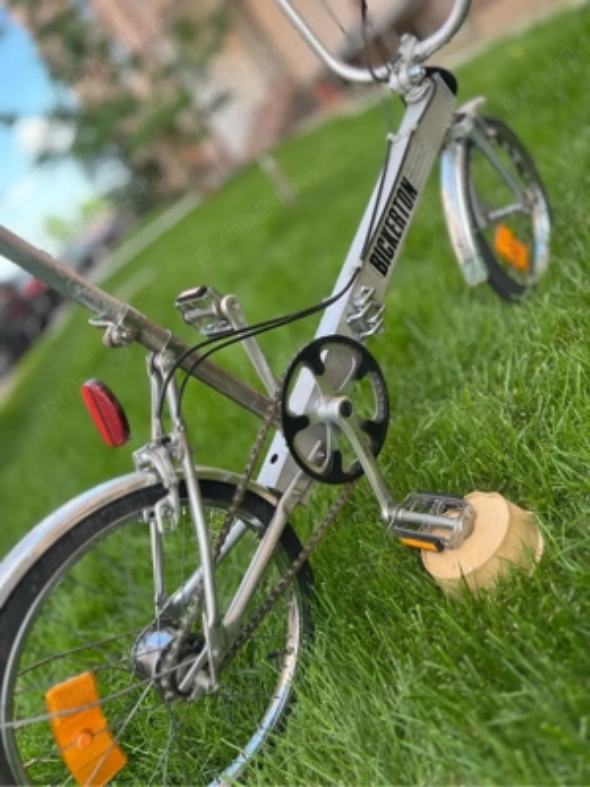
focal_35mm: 26
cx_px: 295
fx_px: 591
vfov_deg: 67.3
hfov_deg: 53.1
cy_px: 394
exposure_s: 1/352
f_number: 1.5
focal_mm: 5.7
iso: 50
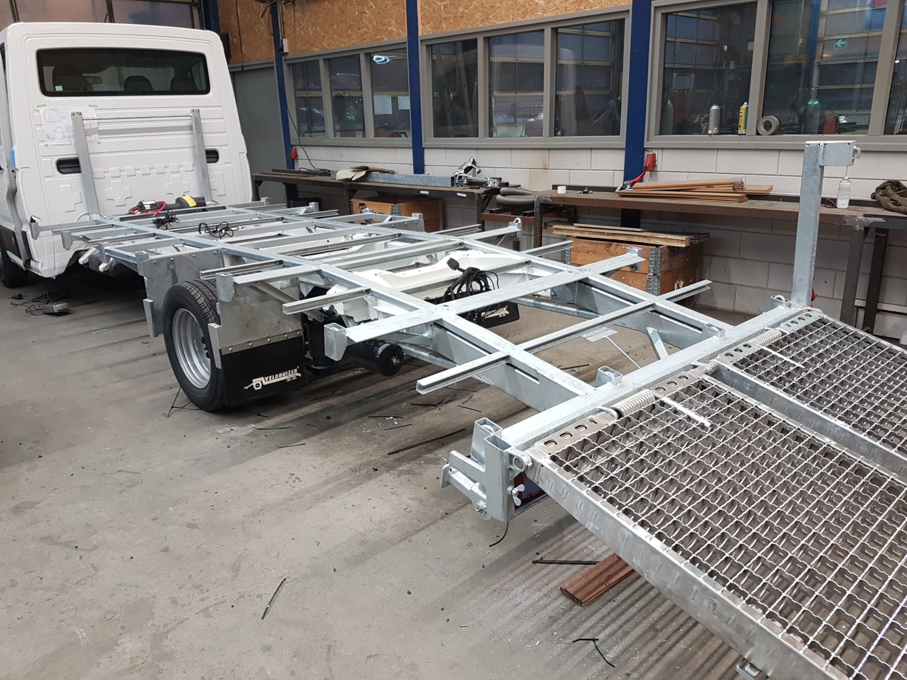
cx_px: 454
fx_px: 681
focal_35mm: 26
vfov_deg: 53.1
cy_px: 340
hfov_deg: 67.3
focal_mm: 4.2
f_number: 1.7
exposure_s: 1/50
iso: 125
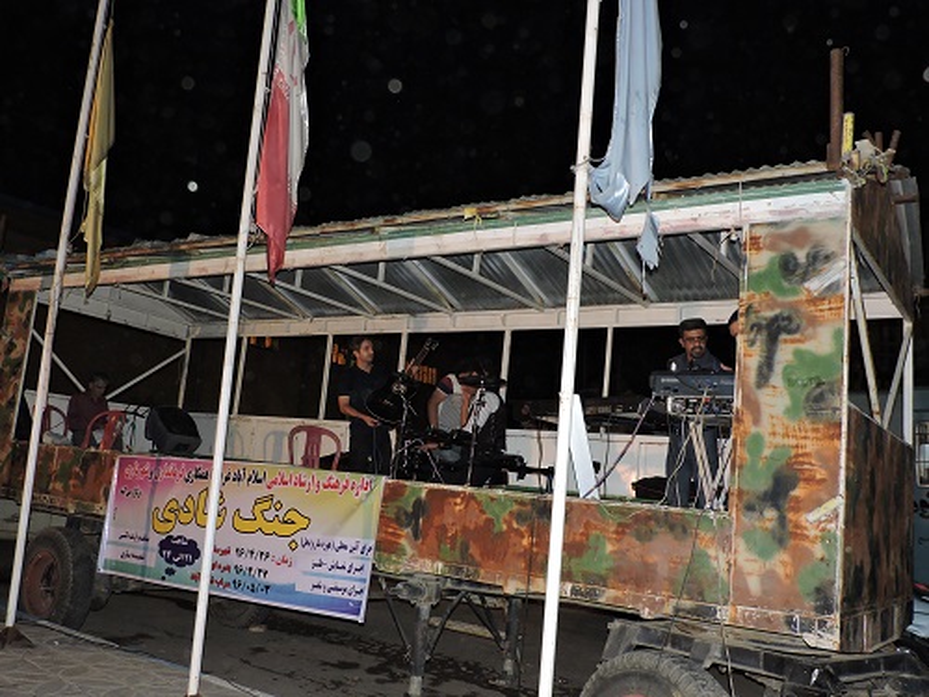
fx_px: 886
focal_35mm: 33
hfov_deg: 55.4
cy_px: 348
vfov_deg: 42.9
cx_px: 464
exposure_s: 1/30
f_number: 3.2
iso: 400
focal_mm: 5.9
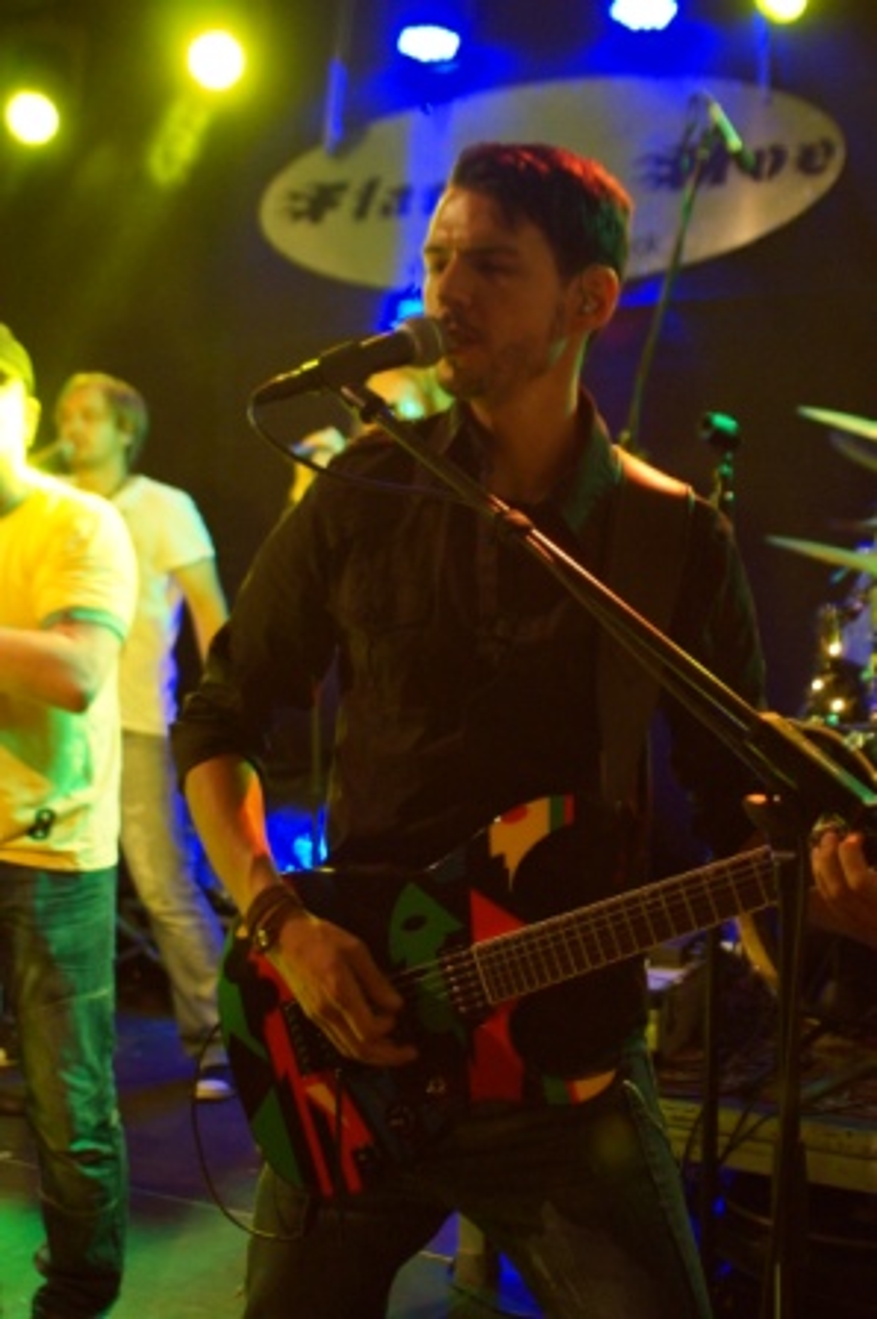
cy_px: 660
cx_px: 438
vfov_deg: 37.9
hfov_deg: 25.7
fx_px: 1921
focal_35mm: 52
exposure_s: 1/60
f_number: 4
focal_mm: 35
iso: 2500
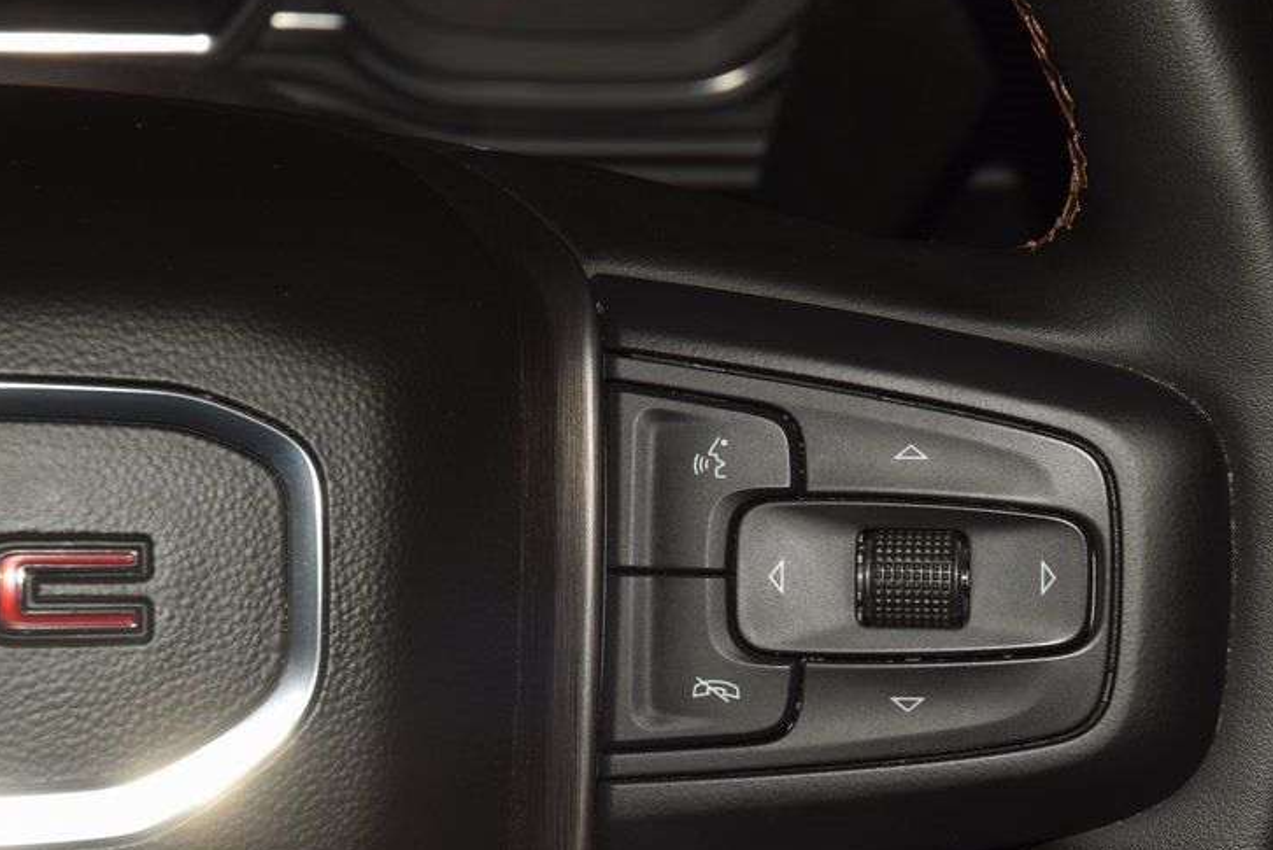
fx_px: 5236
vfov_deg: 9.3
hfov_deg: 13.8
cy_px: 574
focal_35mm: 148
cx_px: 863
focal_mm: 70
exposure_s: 1/125
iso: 100
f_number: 8
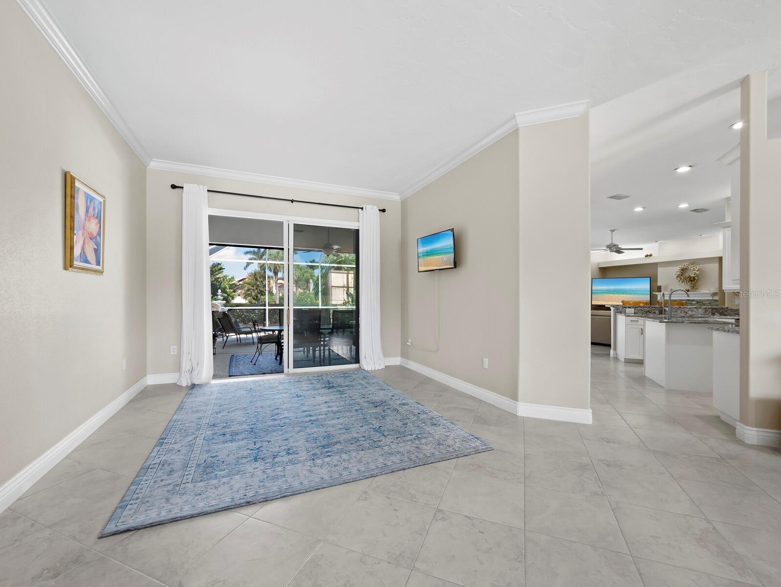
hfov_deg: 102.0
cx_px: 390
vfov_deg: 85.7
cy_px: 294
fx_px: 316
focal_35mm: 14
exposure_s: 1/2.5
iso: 400
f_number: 11
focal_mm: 7
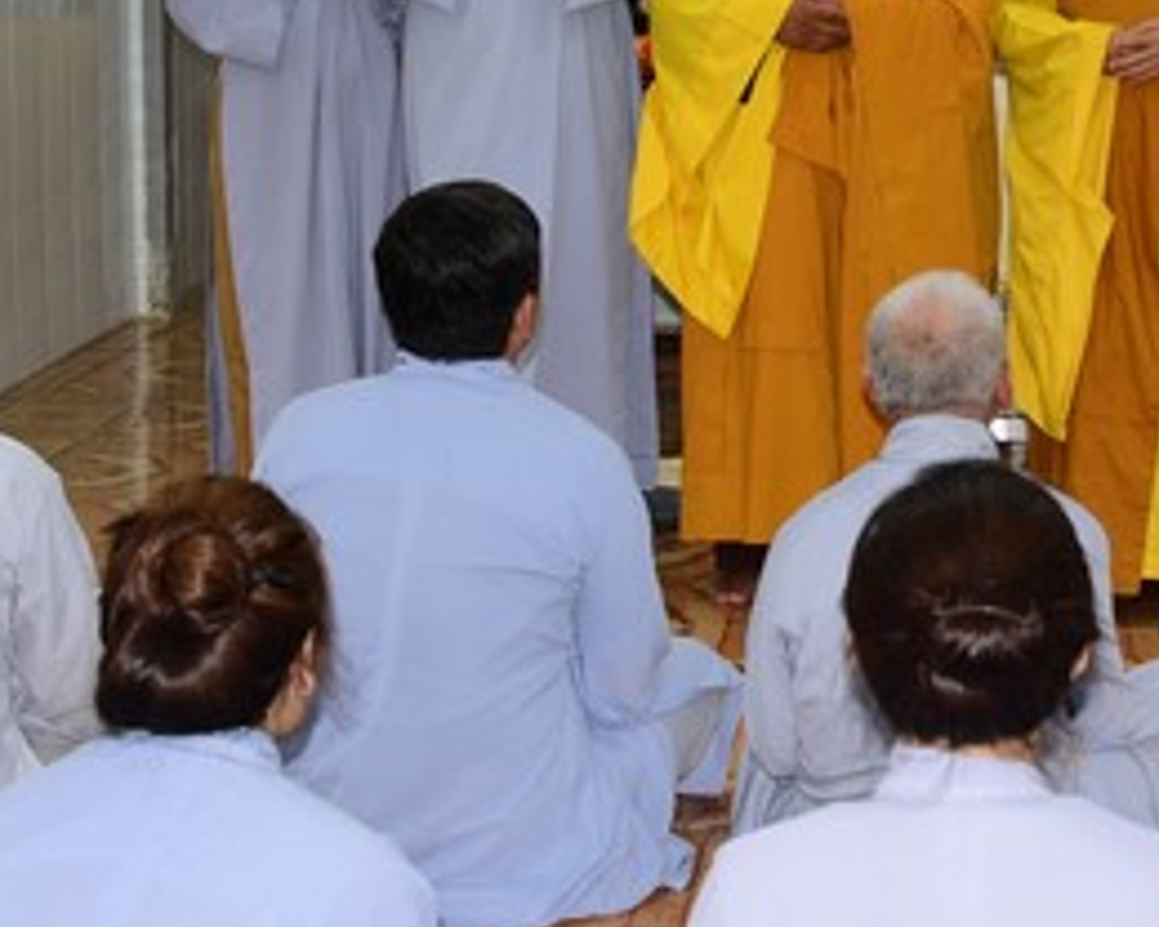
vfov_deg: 18.3
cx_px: 1079
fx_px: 2813
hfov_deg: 22.6
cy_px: 22
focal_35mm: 82
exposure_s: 1/60
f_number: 5
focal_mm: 35
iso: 400
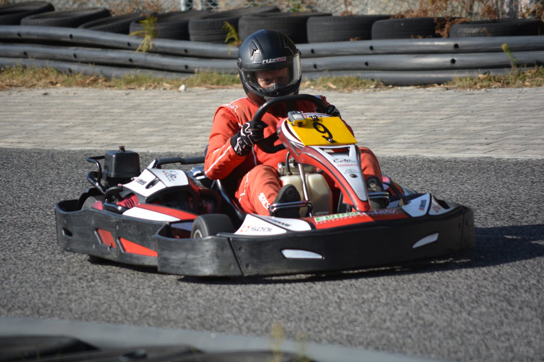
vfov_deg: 5.6
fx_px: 3740
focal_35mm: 248
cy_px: 181
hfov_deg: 8.3
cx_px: 272
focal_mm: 165
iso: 400
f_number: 5.6
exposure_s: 1/1600
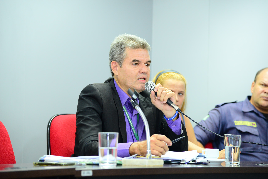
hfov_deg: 17.1
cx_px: 134
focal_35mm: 120
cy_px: 90
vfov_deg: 11.4
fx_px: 894
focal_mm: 120
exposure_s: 1/60
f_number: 4
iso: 1600
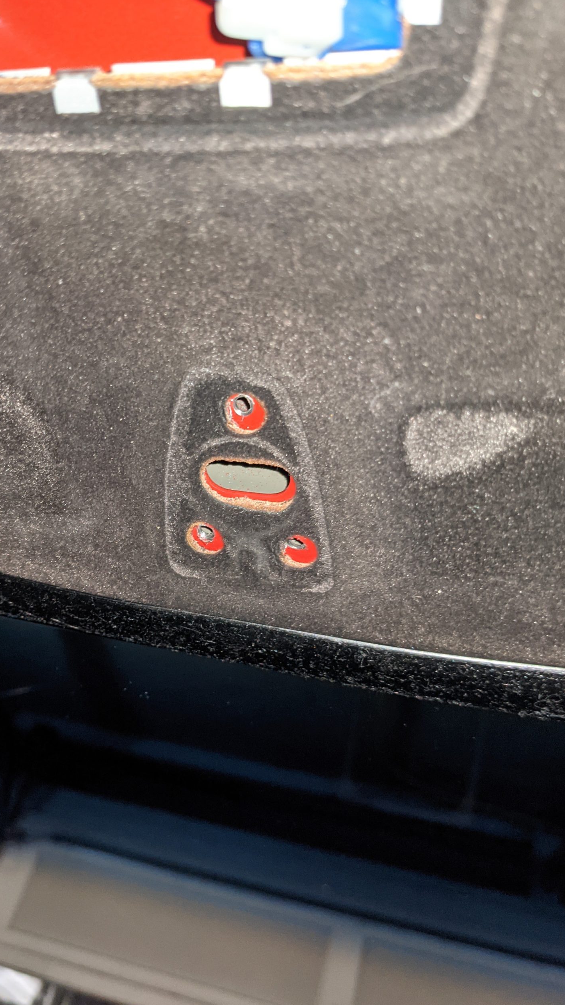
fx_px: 799
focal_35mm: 30
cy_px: 502
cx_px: 239
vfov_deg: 64.3
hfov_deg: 38.9
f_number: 1.73
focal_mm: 4.38
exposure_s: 1/40
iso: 431
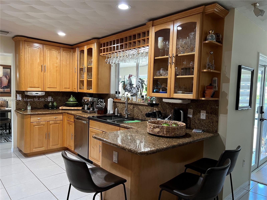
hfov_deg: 67.3
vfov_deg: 53.1
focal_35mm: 26
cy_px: 100
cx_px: 134
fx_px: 201
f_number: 1.5
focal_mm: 5.7
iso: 320
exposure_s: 1/60
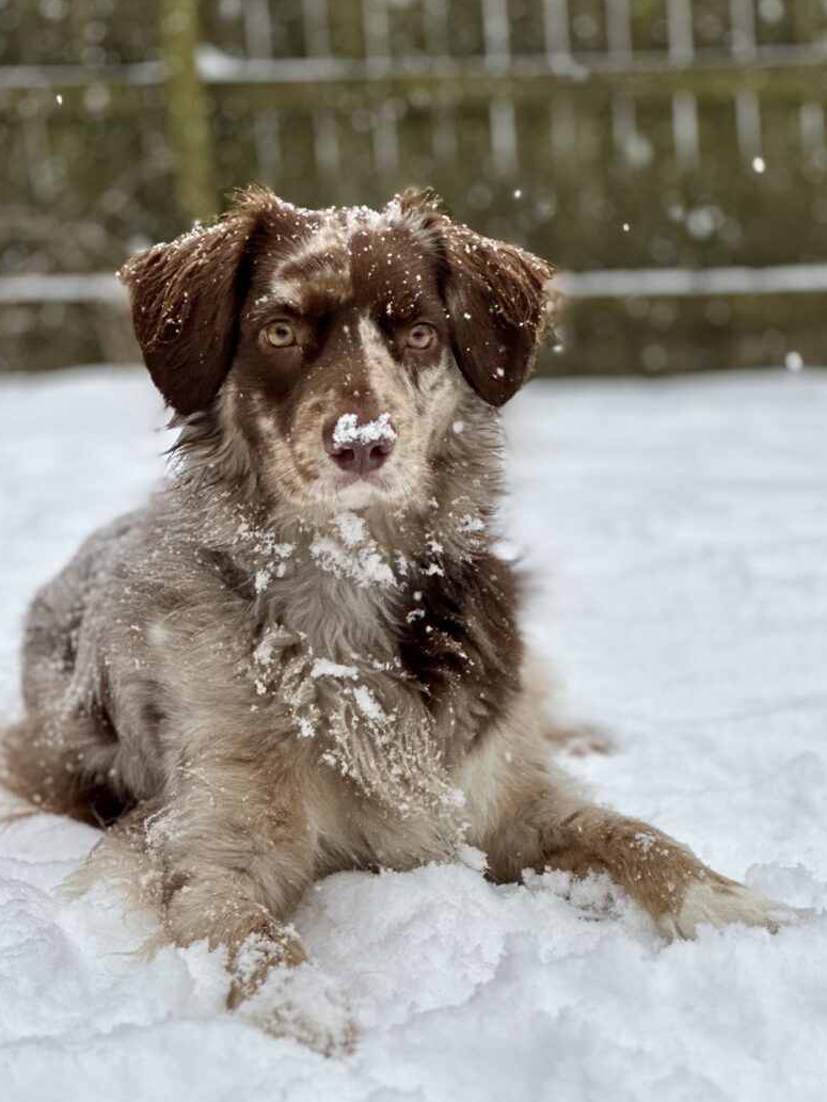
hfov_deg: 18.0
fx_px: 2612
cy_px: 585
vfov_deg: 23.8
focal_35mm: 82
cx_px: 417
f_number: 2.8
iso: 100
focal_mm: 9
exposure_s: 1/121
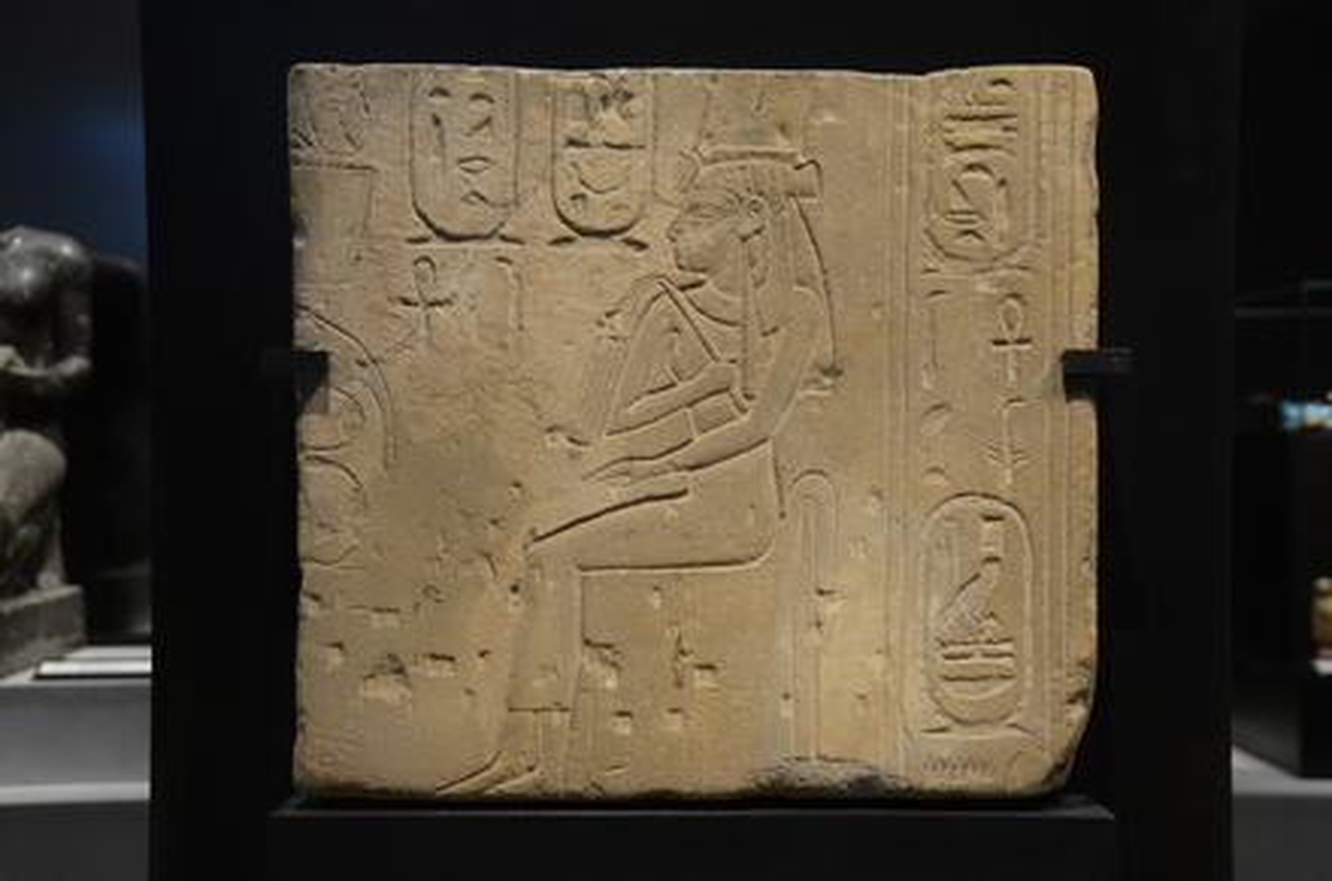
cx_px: 666
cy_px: 440
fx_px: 1938
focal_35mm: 52
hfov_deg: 37.9
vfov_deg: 25.6
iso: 1250
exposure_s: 1/40
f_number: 4.5
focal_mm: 35
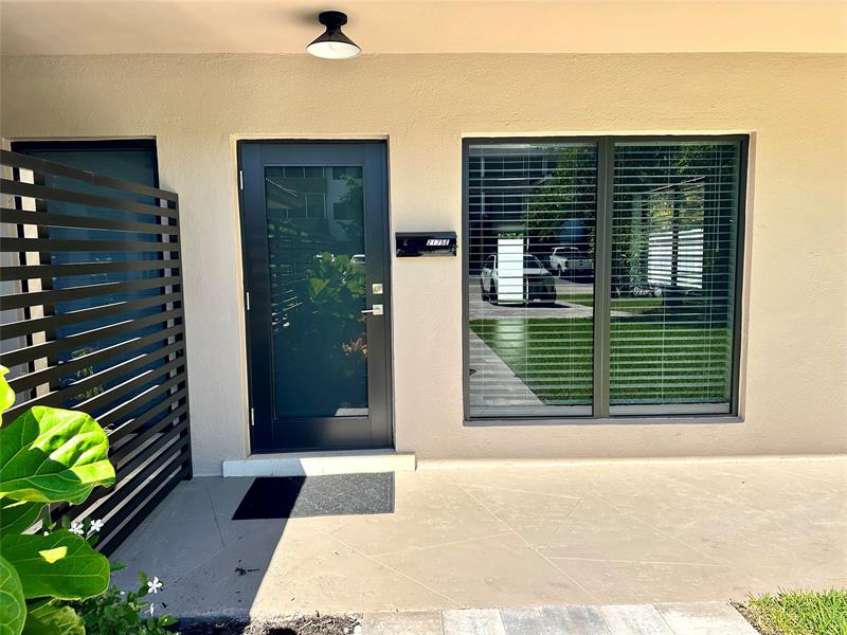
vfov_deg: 56.8
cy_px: 318
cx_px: 424
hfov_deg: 71.6
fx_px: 587
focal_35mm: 24
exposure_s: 1/1916
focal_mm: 6.86
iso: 80
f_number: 1.78
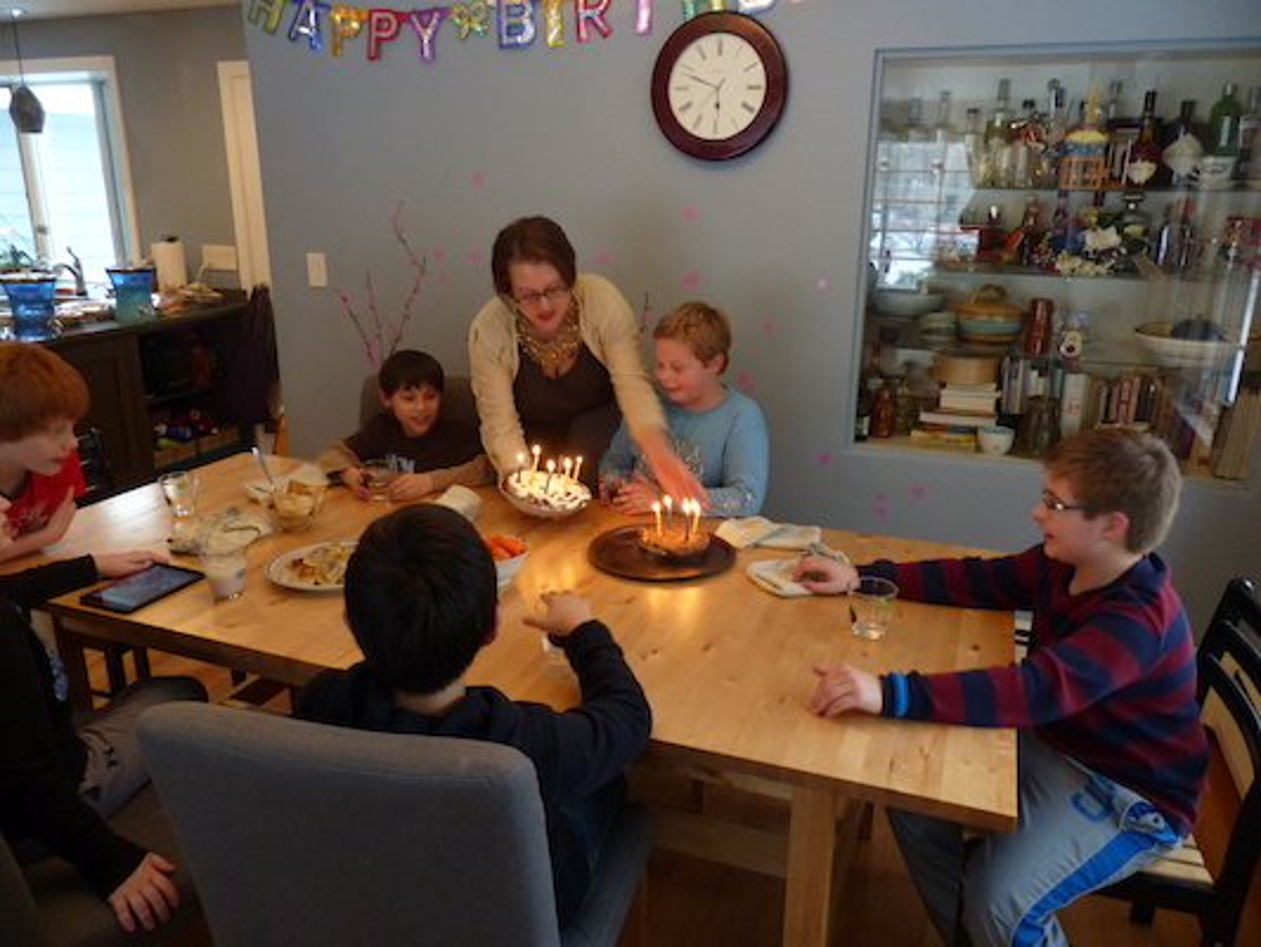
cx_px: 630
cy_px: 474
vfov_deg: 54.9
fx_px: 911
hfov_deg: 69.4
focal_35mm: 25
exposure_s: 1/13
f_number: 2.8
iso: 400
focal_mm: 4.5
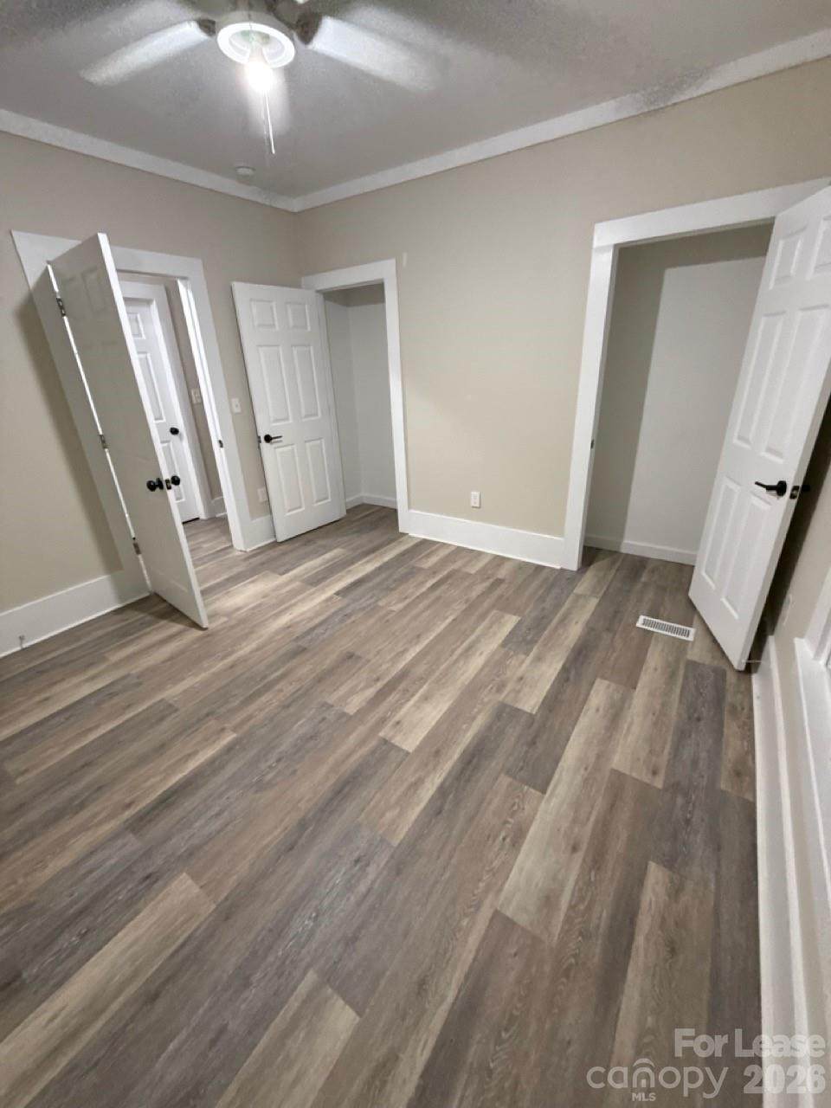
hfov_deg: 85.7
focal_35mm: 14
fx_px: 448
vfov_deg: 102.1
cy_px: 554
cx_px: 416
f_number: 2.2
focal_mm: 2.22
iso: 250
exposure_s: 1/60
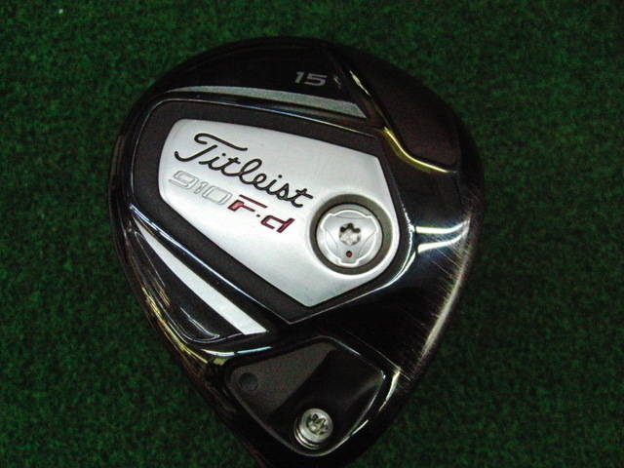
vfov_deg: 38.7
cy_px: 234
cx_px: 312
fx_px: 667
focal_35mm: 37
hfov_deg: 50.1
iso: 3200
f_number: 3.6
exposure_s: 1/800
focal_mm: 6.42
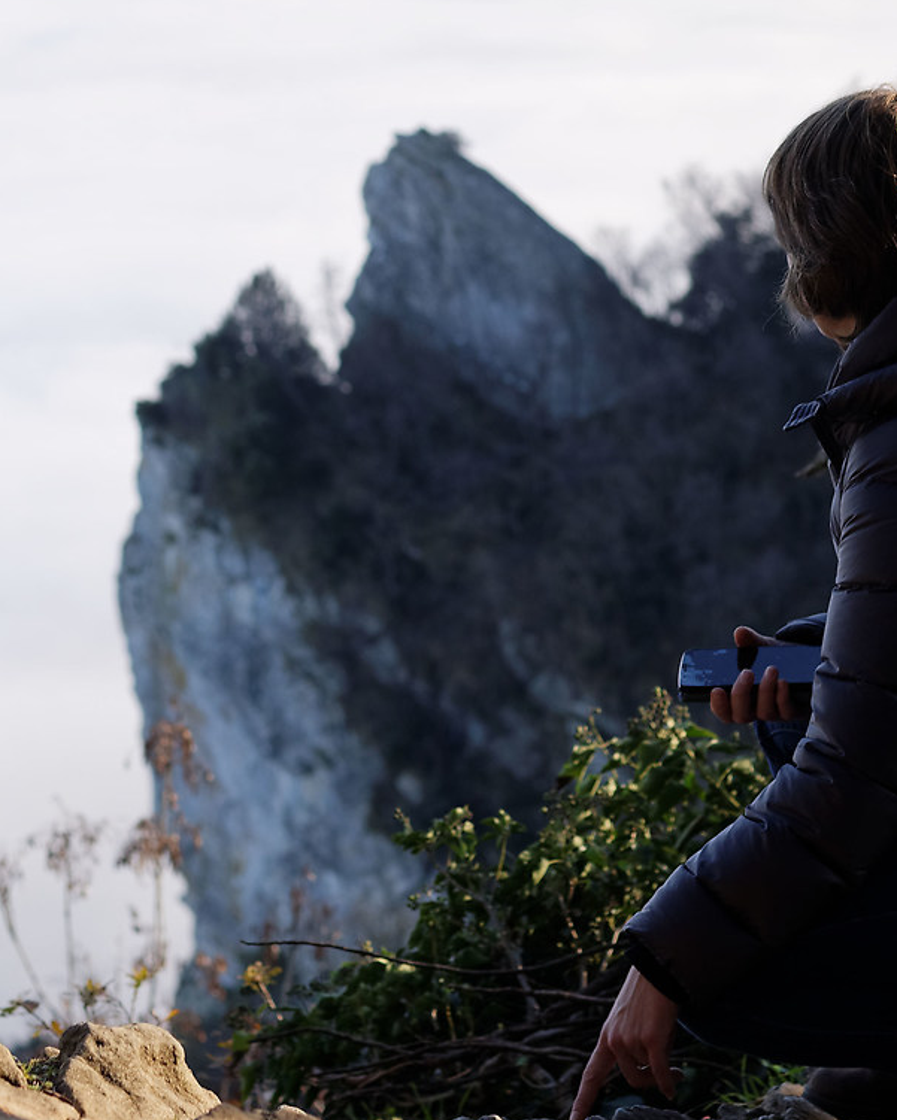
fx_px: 4977
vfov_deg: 12.8
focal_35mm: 150
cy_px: 173
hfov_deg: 10.3
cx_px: 379
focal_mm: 50
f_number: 5
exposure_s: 1/160
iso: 100
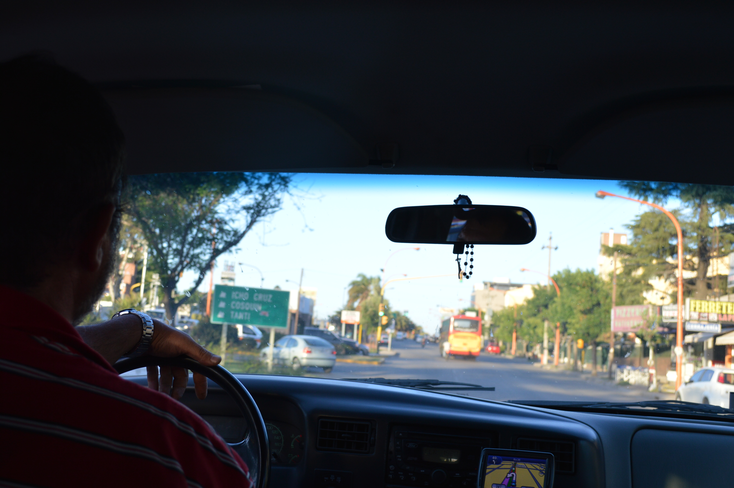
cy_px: 244
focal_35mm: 39
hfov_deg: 49.6
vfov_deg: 34.1
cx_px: 367
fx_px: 794
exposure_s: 1/125
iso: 180
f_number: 5.6
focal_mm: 26
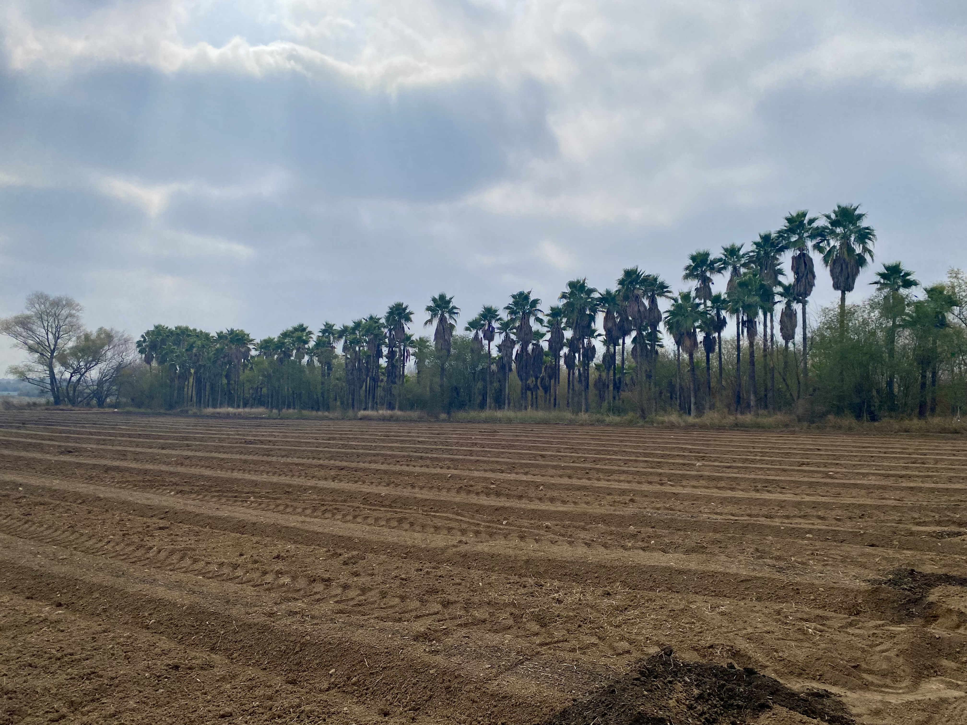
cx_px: 484
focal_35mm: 26
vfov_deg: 53.1
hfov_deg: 67.3
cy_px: 362
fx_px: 726
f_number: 1.8
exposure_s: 1/7194
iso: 32
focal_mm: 4.25
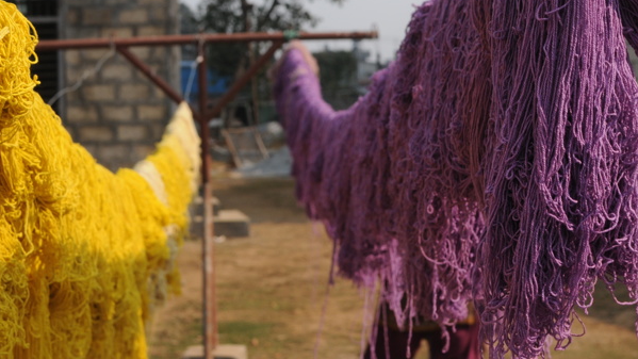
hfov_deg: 22.6
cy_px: 48
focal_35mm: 94
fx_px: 1588
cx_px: 195
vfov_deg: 12.8
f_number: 8
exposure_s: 1/250
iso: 200
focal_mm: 35
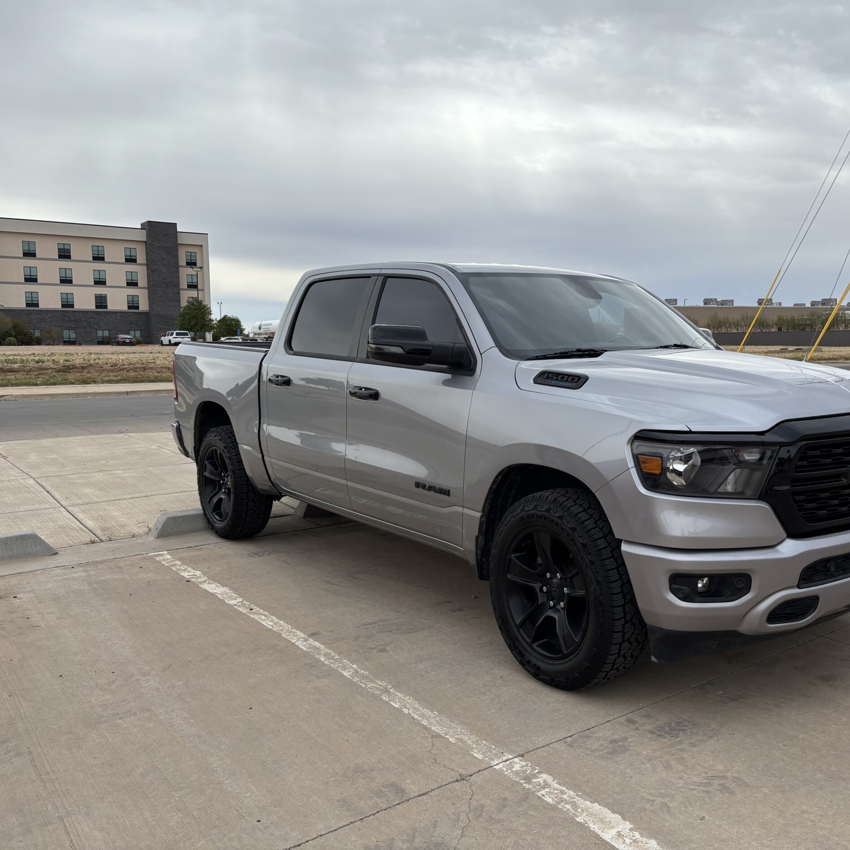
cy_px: 421
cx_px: 563
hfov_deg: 51.6
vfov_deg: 52.5
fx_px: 861
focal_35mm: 31
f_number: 1.6
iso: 50
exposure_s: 1/3311
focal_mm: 5.96
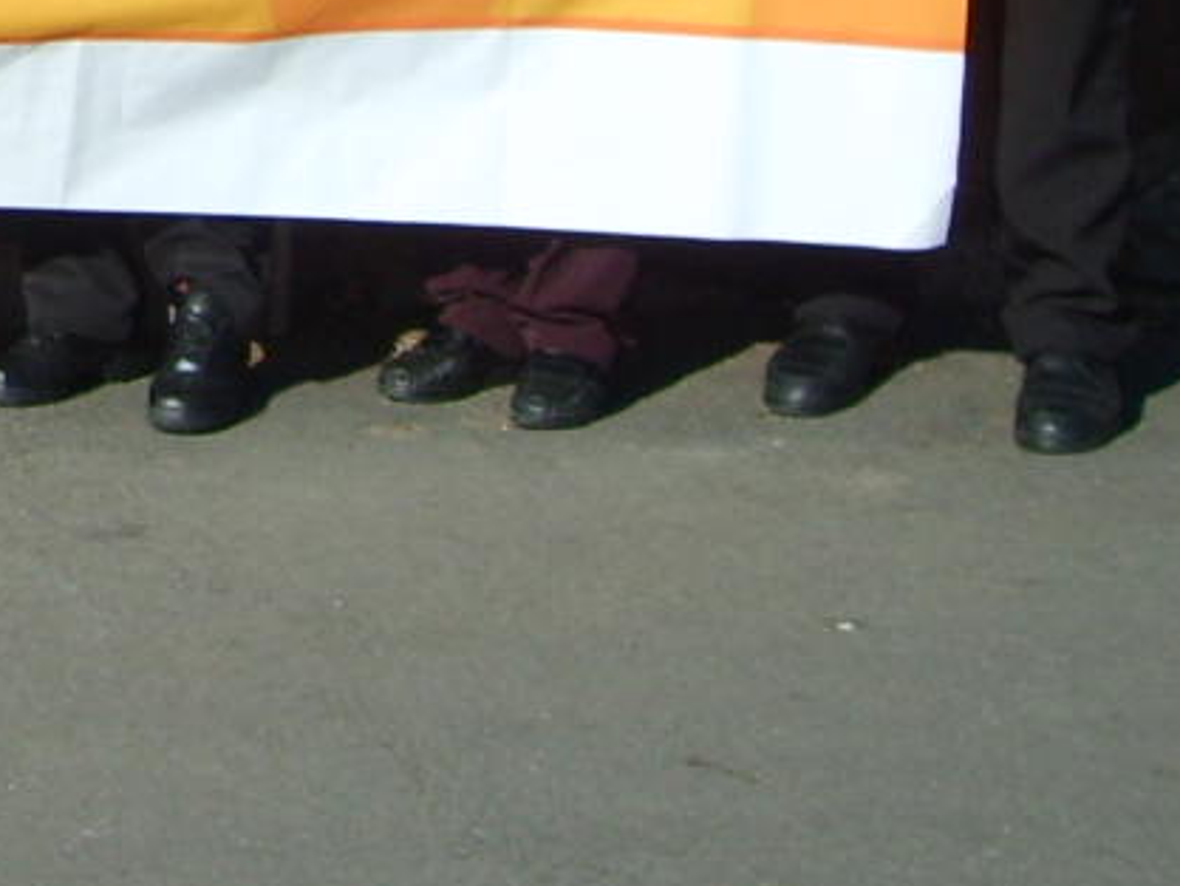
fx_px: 5626
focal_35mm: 165
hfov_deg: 11.3
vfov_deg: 8.7
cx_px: -784
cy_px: -657
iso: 50
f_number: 7.7
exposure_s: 1/180
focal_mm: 7.2
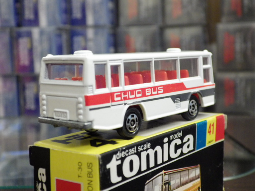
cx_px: 128
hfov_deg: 32.7
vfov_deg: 24.8
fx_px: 435
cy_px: 96
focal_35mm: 59
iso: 800
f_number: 4
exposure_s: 1/40
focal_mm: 10.7
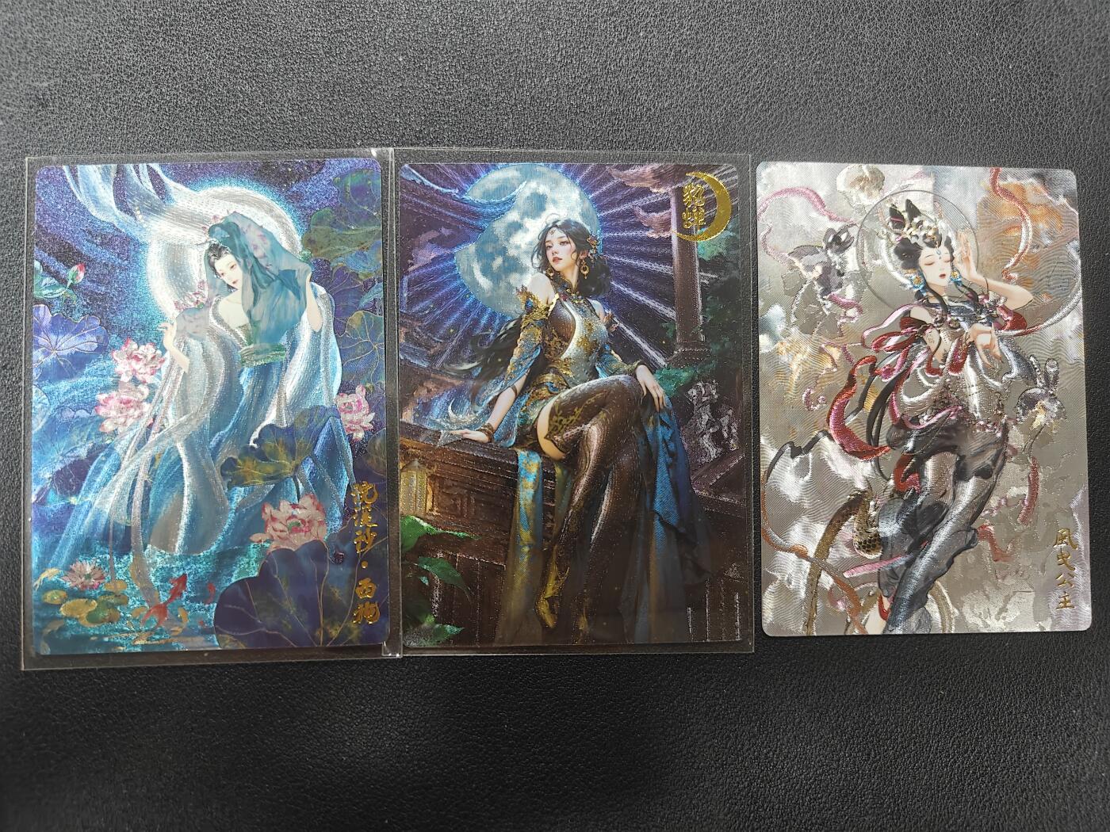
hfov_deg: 71.6
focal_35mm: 24
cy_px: 416
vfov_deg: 56.8
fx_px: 770
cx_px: 555
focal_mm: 5.59
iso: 160
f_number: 1.8
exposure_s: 1/45
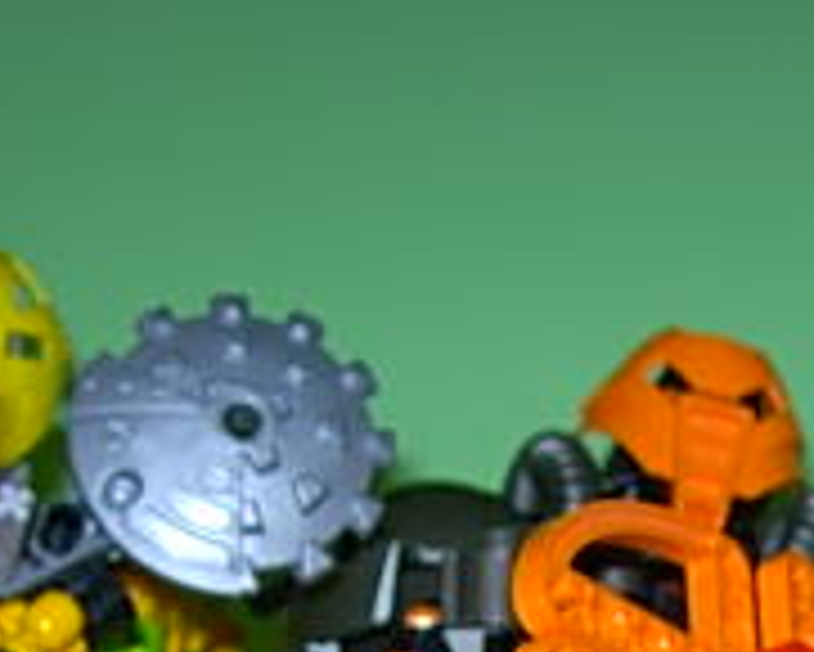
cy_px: 1043
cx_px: 756
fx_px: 3158
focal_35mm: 131
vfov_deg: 11.2
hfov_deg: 14.5
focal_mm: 7.8
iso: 79
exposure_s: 1/64
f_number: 2.8
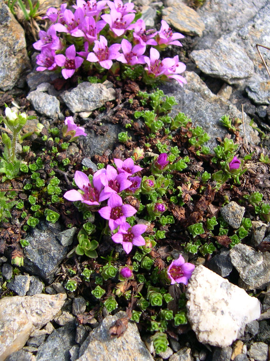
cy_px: 180
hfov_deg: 37.7
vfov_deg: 49.0
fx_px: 395
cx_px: 135
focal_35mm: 38
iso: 100
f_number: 2.8
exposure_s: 1/564
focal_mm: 8
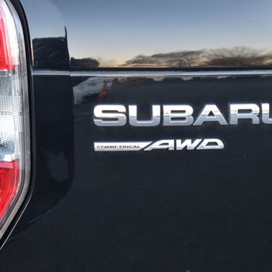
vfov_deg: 17.2
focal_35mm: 101
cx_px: 191
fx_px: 898
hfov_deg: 17.2
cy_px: 149
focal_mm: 48
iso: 720
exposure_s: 1/15
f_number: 6.3
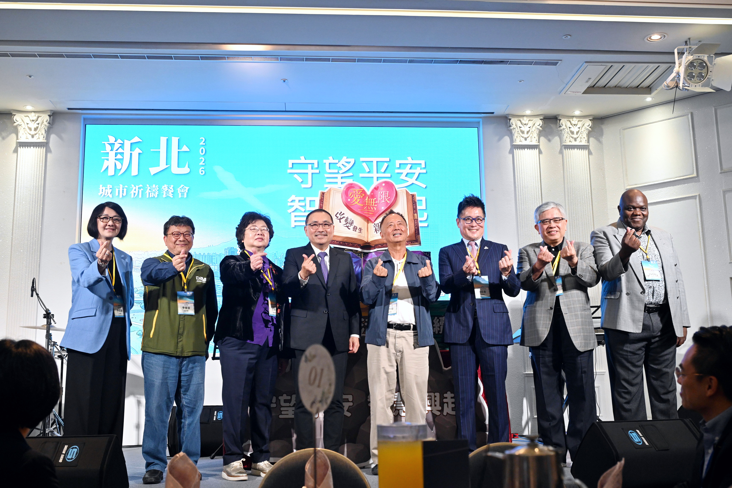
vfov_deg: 35.1
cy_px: 244
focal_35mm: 38
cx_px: 366
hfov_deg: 50.7
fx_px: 773
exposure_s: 1/125
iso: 2000
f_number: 5
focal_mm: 38
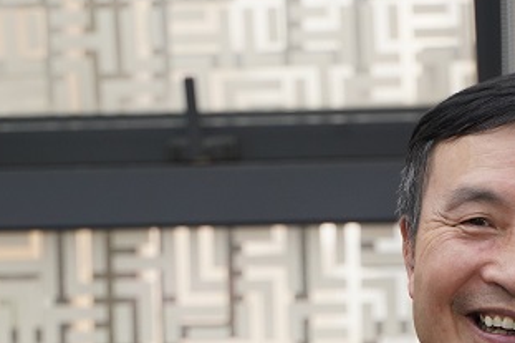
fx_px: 4833
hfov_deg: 6.1
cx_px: 434
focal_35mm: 338
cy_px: 501
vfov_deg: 4.0
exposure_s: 1/100
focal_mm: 105
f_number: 5.6
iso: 1000
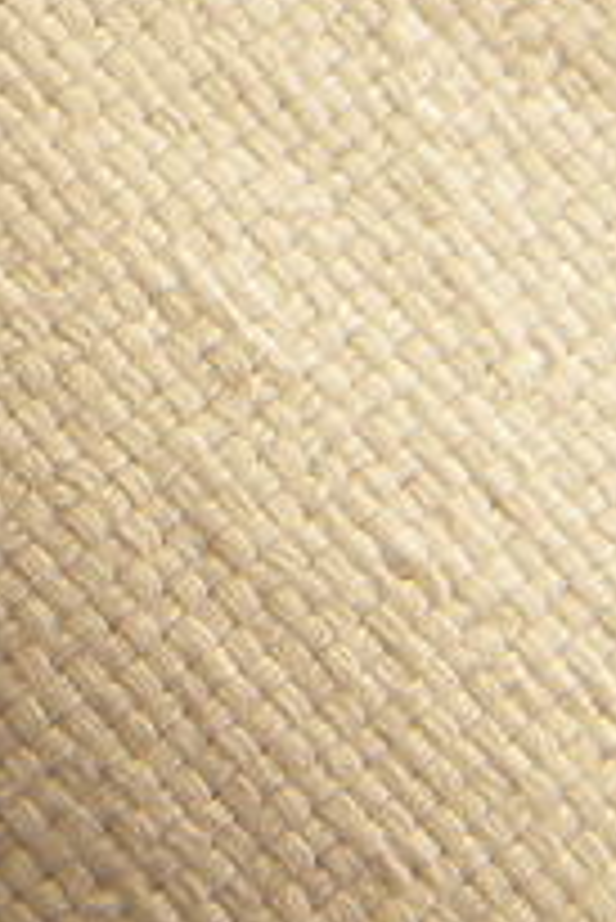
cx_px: -1016
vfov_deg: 9.4
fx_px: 5457
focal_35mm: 213
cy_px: -355
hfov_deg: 6.1
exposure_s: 1/71
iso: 80
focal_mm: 7.3
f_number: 3.8
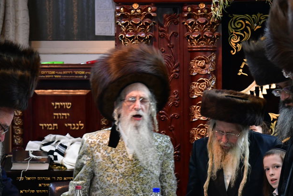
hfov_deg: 9.9
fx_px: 1693
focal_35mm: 208
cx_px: 147
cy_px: 123
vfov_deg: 6.6
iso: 2000
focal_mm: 92
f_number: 5.6
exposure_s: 1/100
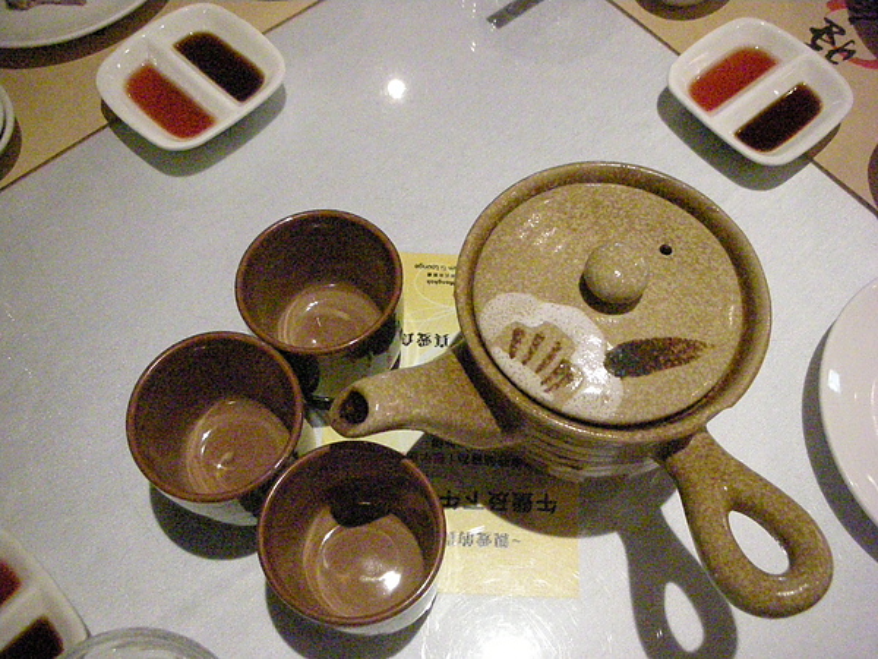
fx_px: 888
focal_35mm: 35
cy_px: 330
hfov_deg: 52.6
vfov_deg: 40.7
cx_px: 439
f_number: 2.8
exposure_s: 1/76.3
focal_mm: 5.8
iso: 1600
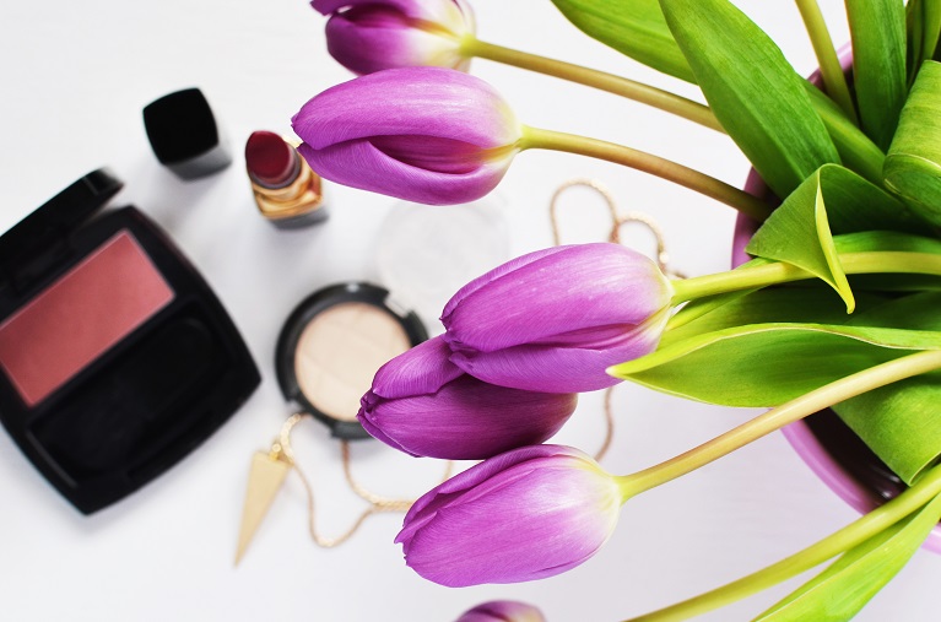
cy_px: 311
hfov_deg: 37.9
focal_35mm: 52
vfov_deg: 25.6
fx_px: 1369
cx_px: 470
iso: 400
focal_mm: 35
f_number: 6.3
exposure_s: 1/60
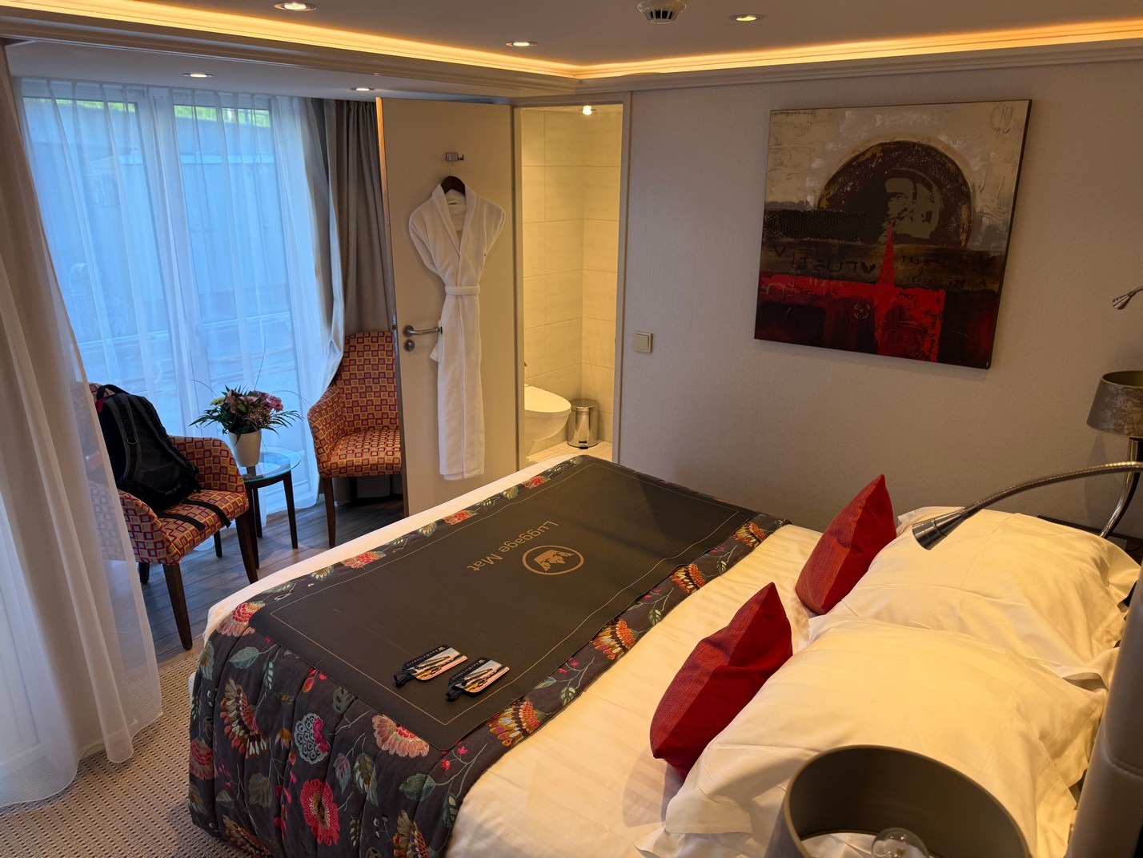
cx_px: 572
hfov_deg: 71.6
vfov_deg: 56.8
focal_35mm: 24
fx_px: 792
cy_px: 429
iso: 80
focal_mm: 6.76
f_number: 1.78
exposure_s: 1/100
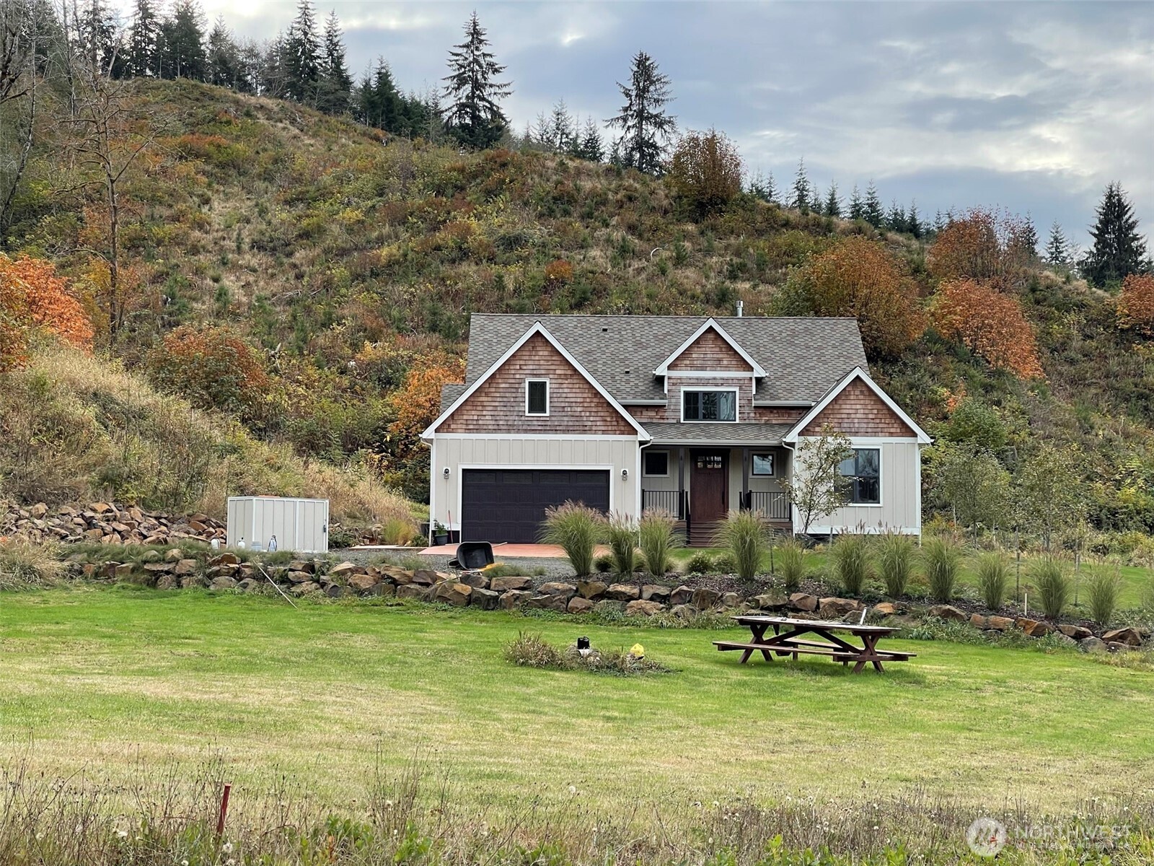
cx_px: 577
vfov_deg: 22.9
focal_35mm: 64
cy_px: 433
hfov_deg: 30.3
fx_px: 2134
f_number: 2.2
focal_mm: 7.5
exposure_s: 1/405
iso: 20
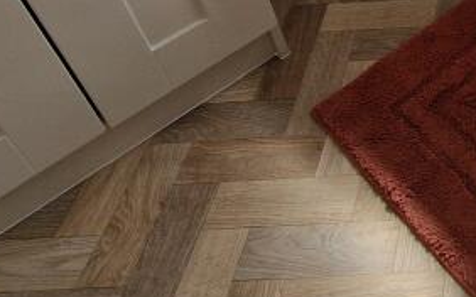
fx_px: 648
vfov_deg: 21.2
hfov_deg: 34.0
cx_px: 545
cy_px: -165
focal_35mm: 50
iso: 50
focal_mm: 2.2
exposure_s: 1/399
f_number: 2.2
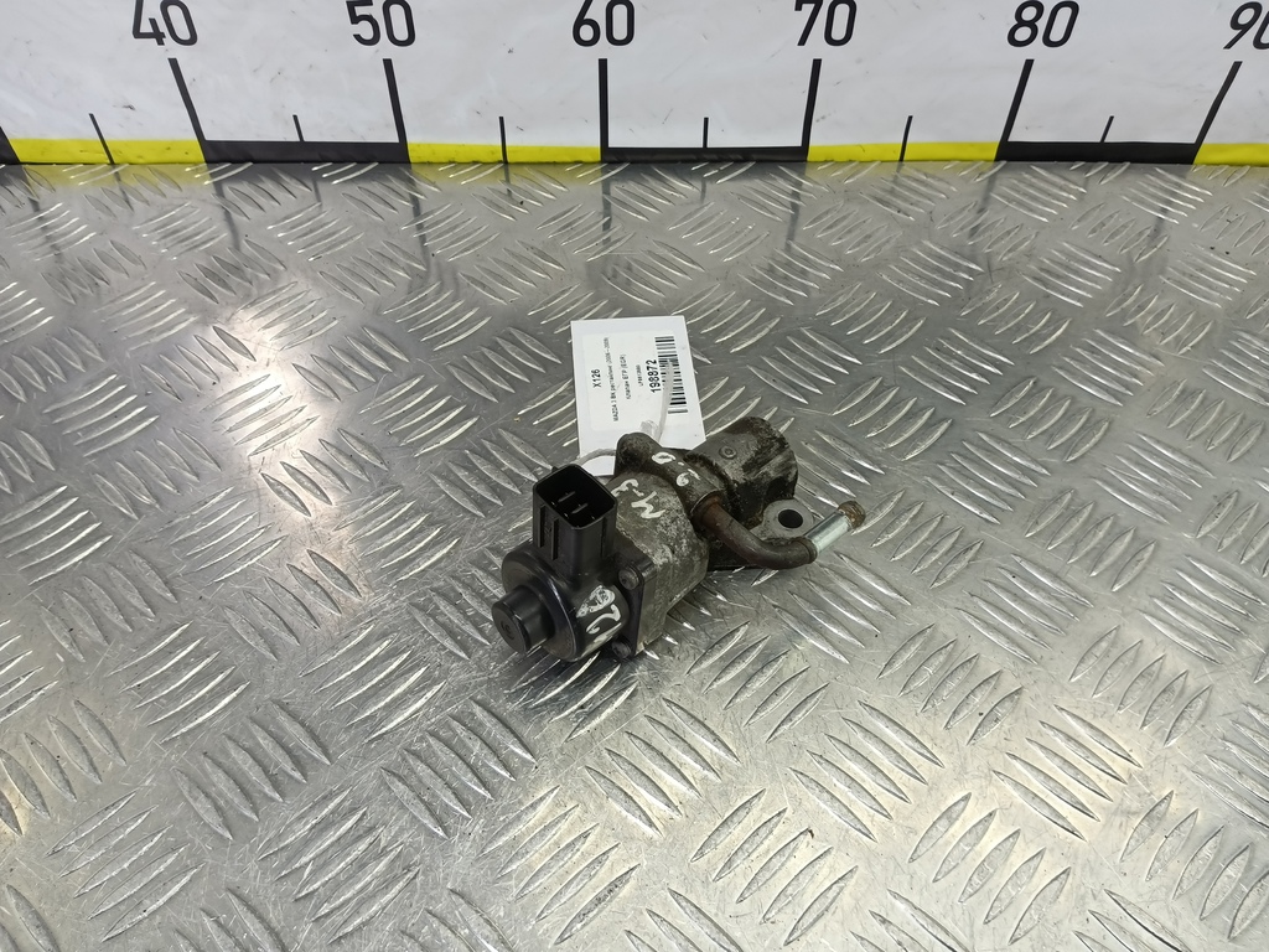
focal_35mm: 23
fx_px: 843
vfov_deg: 58.9
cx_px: 634
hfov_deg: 73.9
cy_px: 476
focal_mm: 4.11
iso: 113
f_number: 1.6
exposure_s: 1/50
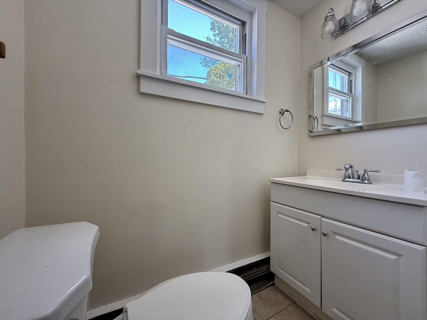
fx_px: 173
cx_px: 214
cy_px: 160
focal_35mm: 14
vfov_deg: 85.7
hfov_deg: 102.1
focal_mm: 2.22
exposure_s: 1/99
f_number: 2.2
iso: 100
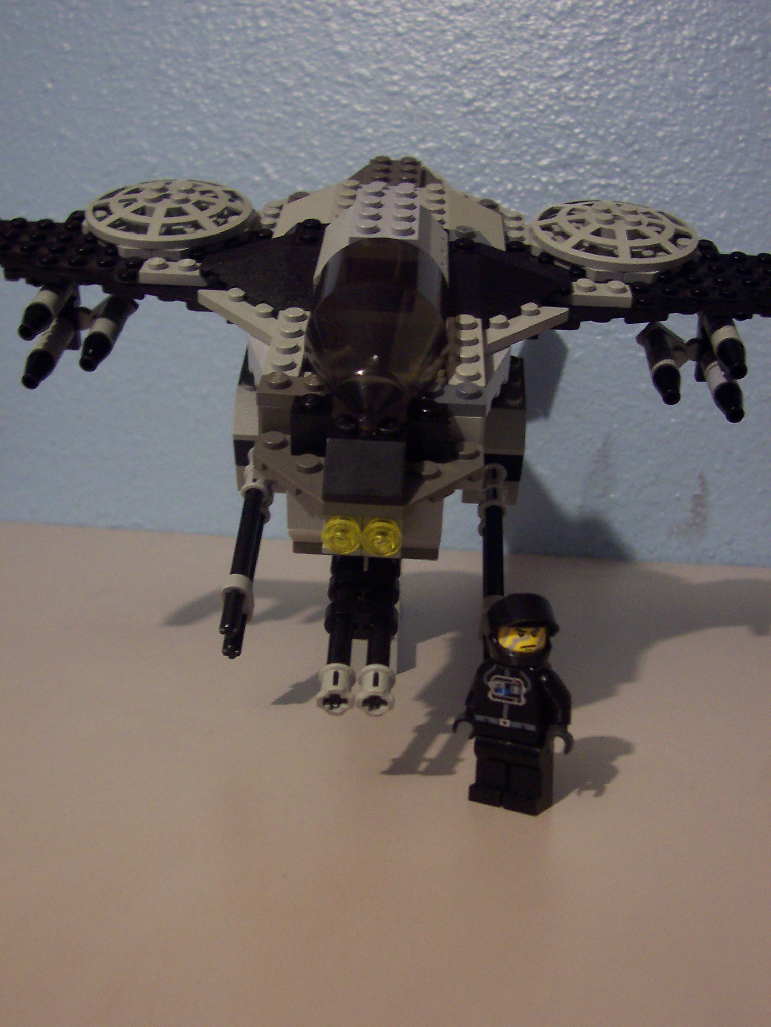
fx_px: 1099
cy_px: 514
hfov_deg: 38.7
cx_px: 386
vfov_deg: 50.1
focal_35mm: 37
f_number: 2.8
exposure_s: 1/8
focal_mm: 5.6
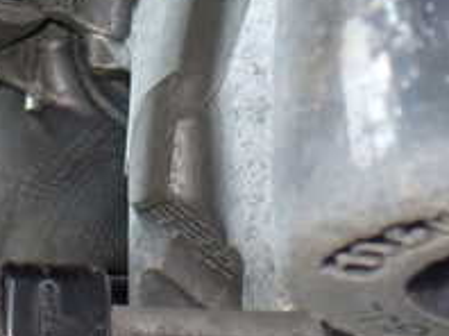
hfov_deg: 21.3
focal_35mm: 91
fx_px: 1179
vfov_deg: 15.6
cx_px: 84
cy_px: -68
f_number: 2.3
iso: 800
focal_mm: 5.4
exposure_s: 1/40
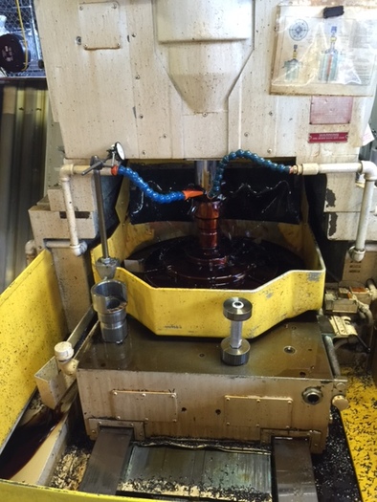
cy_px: 251
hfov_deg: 48.2
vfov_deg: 61.6
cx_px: 188
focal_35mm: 29
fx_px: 421
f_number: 2.2
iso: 100
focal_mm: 4.15
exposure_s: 1/15
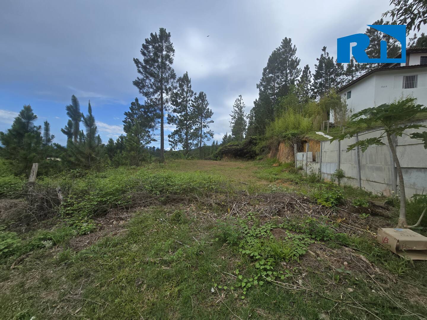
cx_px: 214
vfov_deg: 89.9
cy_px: 160
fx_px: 160
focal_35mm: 13
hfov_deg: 106.2
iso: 50
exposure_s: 1/2551
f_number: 2.2
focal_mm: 2.2
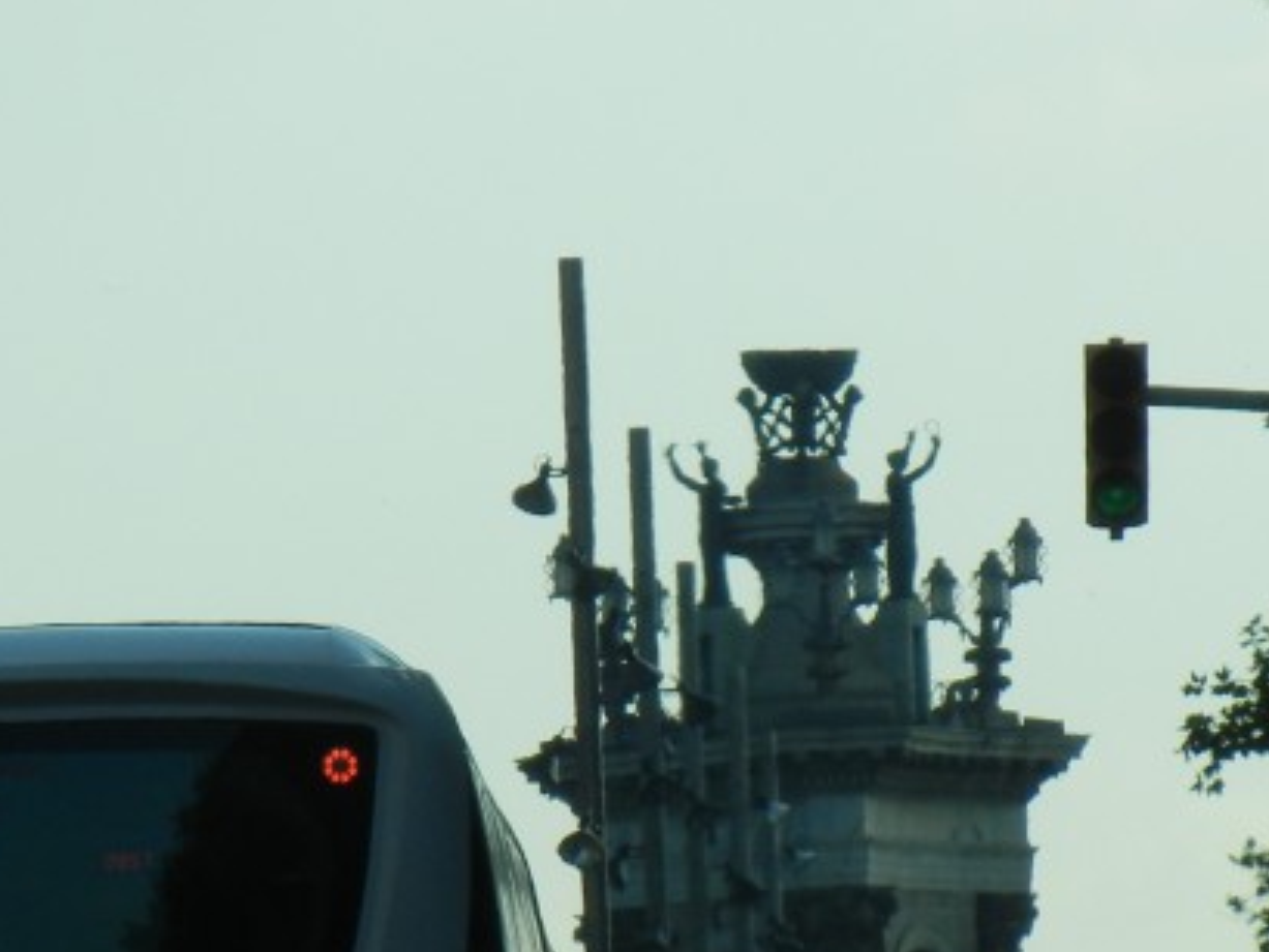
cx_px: 729
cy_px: 741
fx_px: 24056
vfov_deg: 2.3
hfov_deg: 3.0
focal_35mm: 656
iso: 160
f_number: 5.1
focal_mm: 47.2
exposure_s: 1/916
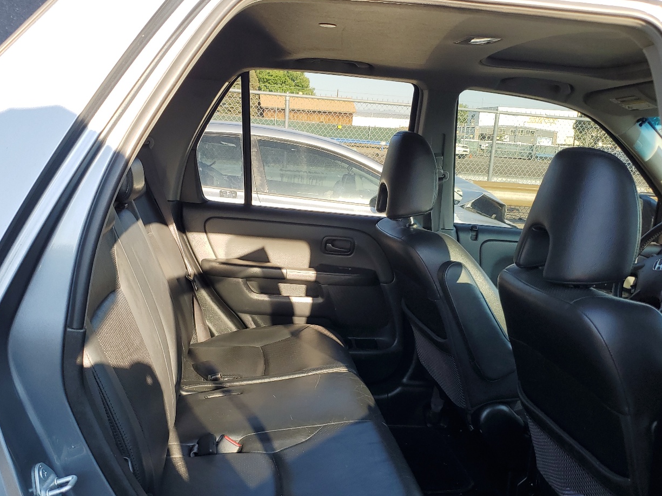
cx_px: 315
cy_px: 320
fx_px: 650
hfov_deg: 53.9
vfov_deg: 41.4
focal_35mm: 34
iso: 50
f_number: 1.5
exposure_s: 1/333
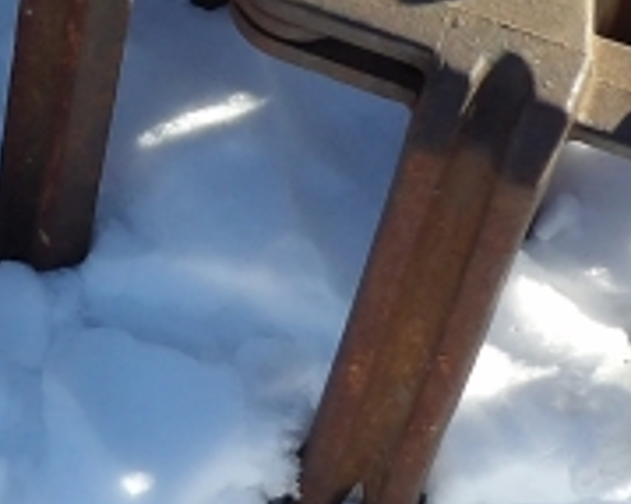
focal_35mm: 134
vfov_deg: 11.3
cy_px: -85
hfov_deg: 13.9
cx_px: -137
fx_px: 2501
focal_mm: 4.3
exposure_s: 1/700
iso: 100
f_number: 3.2
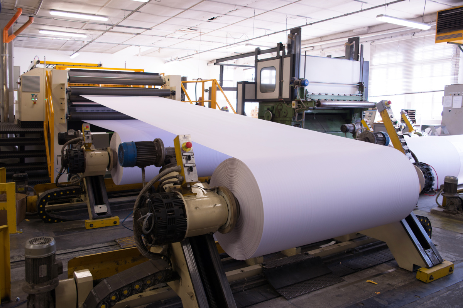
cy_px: 154
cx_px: 232
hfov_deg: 60.3
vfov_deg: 42.3
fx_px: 399
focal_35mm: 31
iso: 320
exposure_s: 1/60
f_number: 4
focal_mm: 31
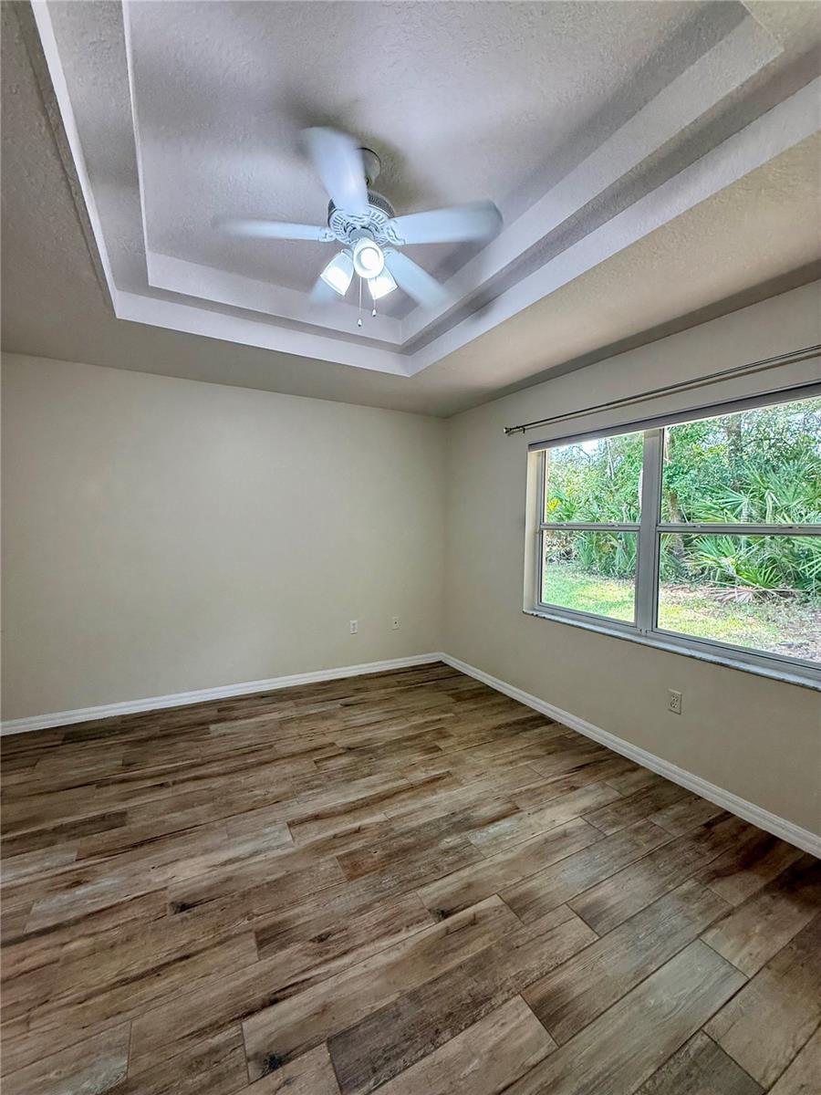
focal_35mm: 14
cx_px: 410
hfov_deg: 85.7
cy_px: 548
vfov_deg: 102.1
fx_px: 443
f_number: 2.2
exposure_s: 1/120
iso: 250
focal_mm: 2.22
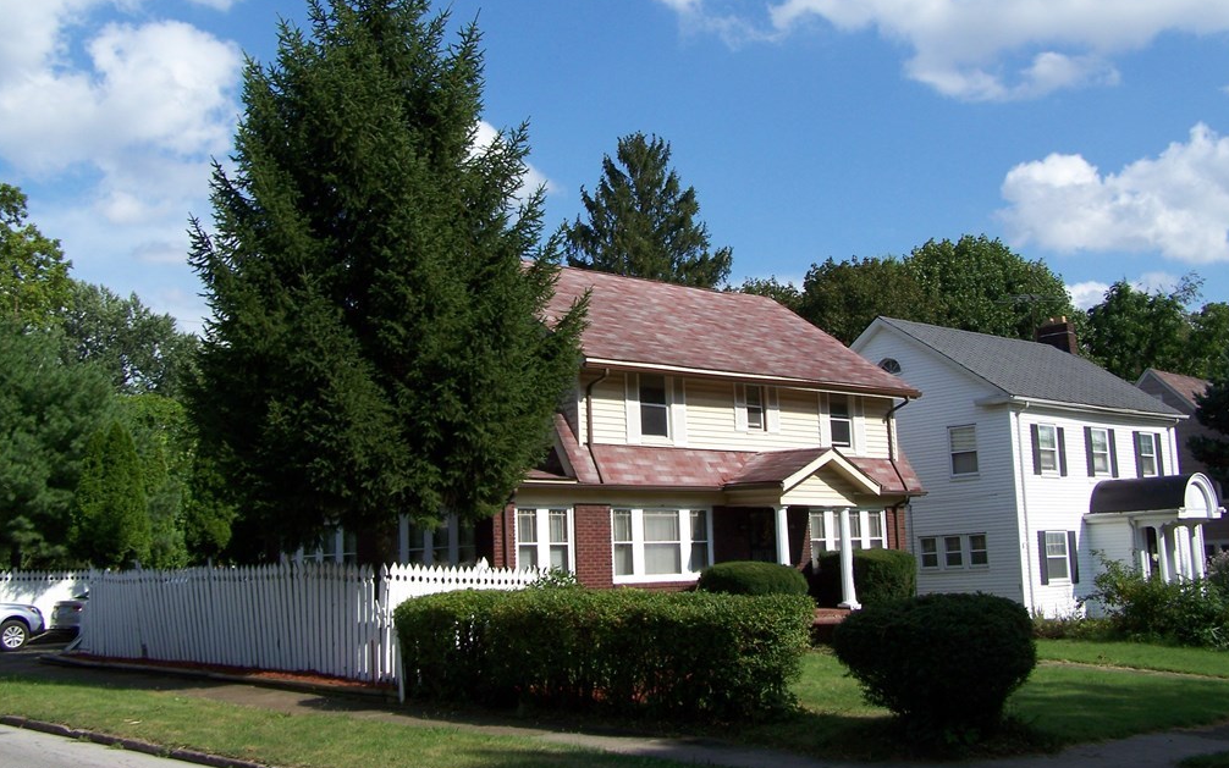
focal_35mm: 41
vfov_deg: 31.2
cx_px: 617
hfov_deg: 48.2
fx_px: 1373
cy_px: 335
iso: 64
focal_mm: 6.3
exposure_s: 1/500
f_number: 4
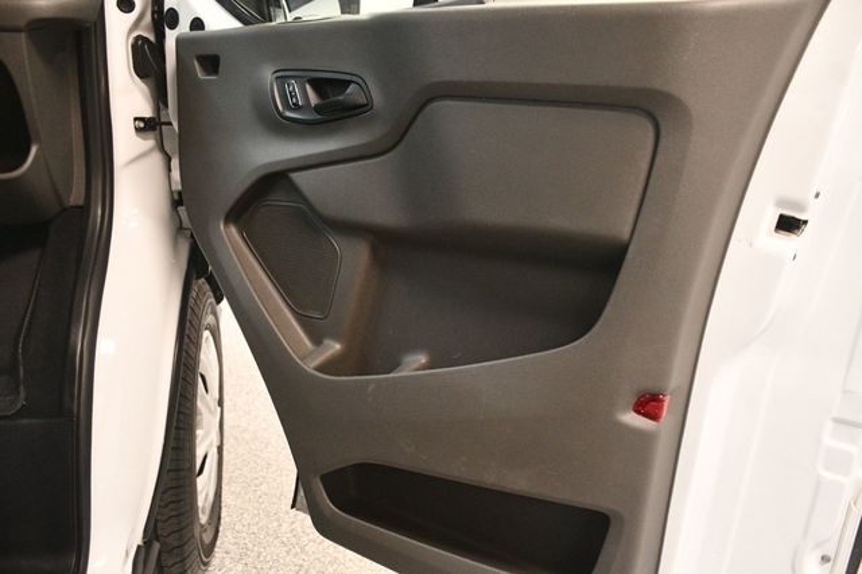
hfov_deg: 62.0
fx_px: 718
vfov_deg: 43.6
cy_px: 287
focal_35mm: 30
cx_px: 431
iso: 3200
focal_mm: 20
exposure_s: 1/80
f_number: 3.5
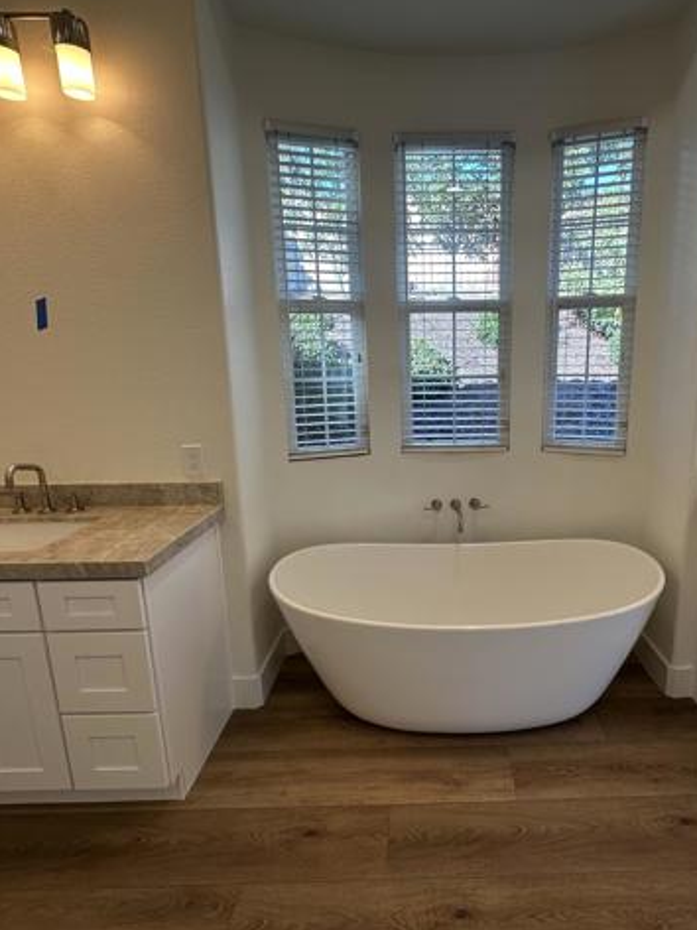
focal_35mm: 19
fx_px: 510
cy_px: 463
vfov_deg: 84.7
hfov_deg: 67.6
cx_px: 437
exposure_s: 1/120
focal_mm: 2.22
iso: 50
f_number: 2.2
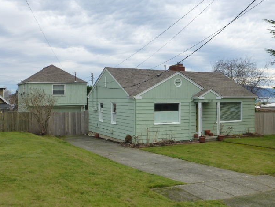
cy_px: 104
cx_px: 139
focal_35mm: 42
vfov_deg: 34.4
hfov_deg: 44.8
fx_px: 334
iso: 160
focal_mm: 7.4
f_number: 3.9
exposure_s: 1/160
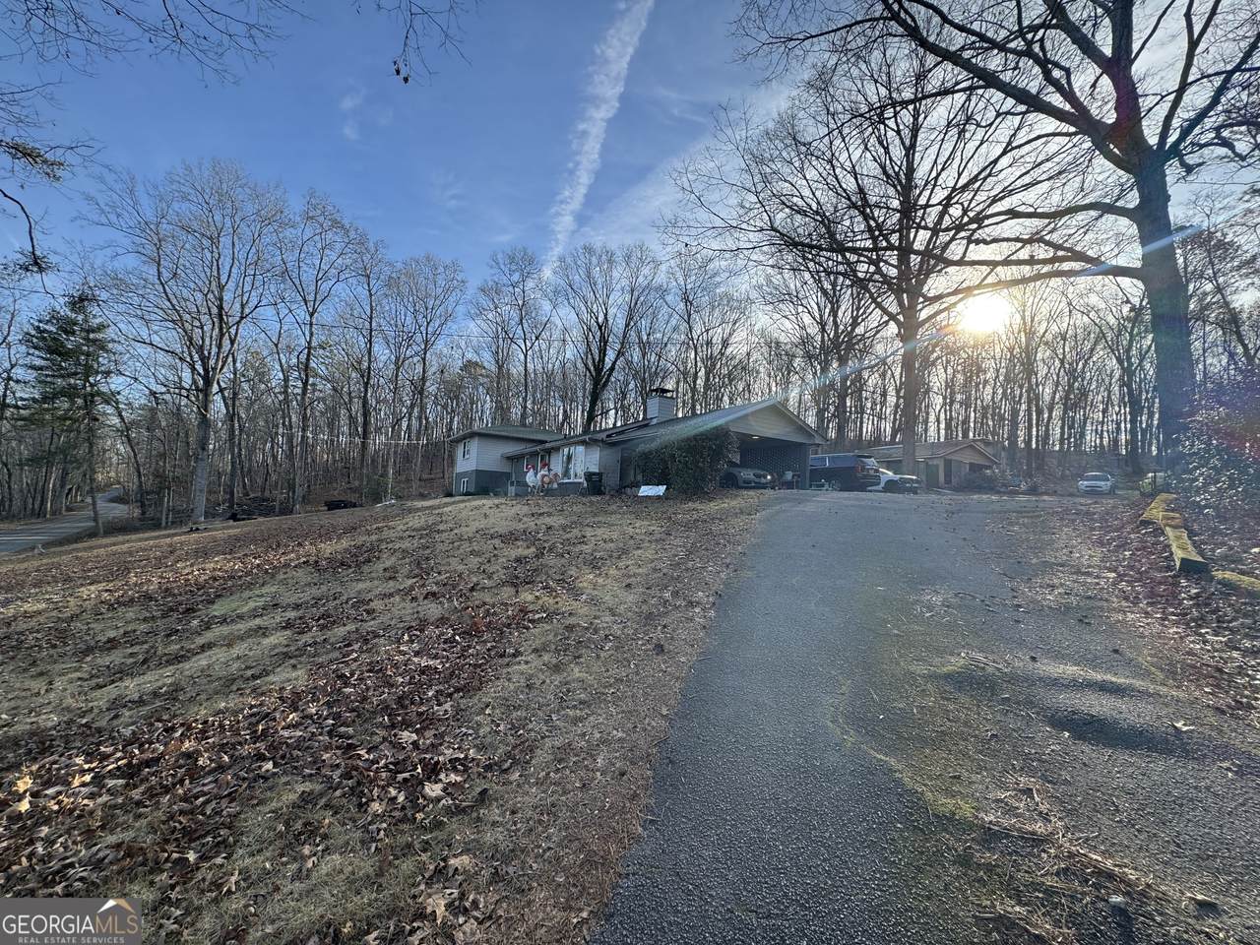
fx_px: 510
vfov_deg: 85.7
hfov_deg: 102.1
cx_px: 630
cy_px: 472
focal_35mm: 14
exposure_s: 1/548
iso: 40
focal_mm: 2.22
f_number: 2.2
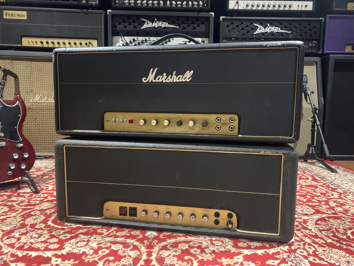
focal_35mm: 26
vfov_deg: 53.1
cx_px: 177
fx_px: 266
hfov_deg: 67.3
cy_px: 133
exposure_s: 1/30
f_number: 1.8
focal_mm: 4.2
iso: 640
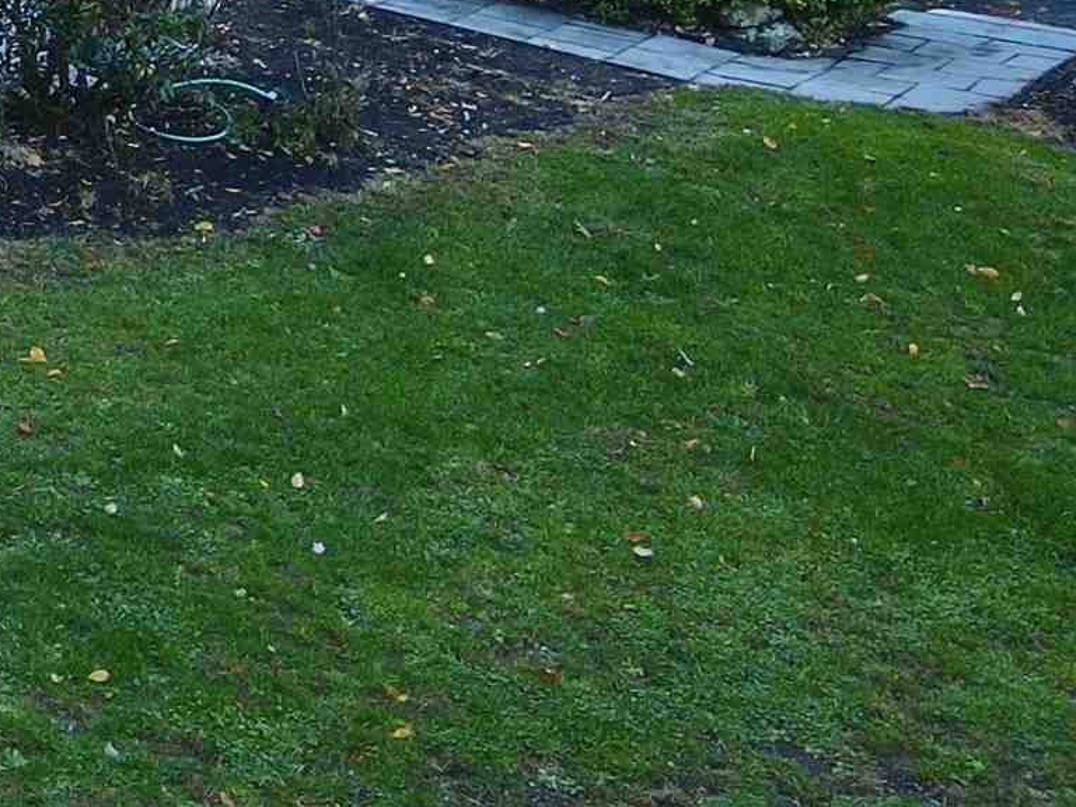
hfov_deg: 16.6
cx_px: -940
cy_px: -178
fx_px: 2984
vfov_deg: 14.9
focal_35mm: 96
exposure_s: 1/30
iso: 100
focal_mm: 4.5
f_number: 2.8
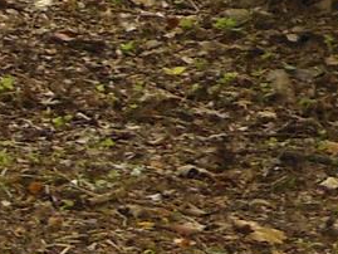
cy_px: -454
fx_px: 5207
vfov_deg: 2.8
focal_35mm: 533
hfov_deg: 3.7
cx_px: 880
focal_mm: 12.4
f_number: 5.2
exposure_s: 1/60
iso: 200
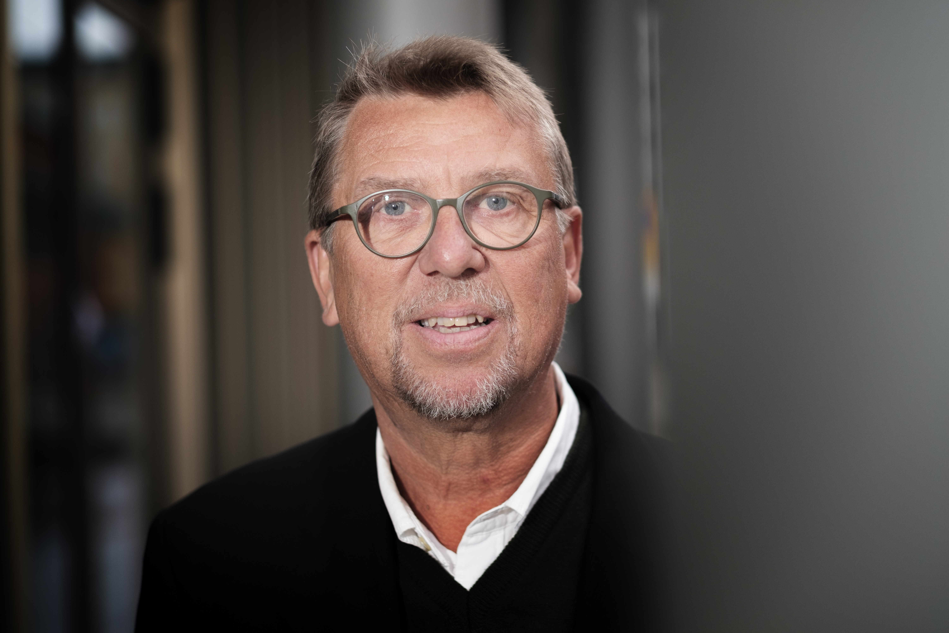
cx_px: 474
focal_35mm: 84
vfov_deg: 16.3
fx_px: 2214
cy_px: 316
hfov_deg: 24.2
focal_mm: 56
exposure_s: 1/250
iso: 200
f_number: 2
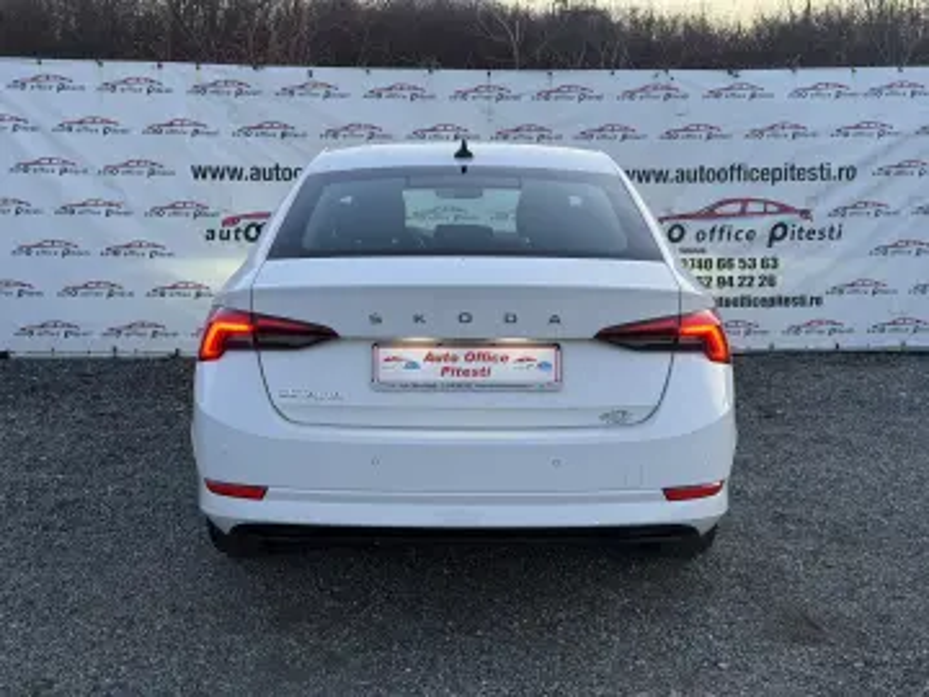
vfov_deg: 30.3
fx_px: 1288
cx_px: 464
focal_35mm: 48
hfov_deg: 39.7
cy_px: 348
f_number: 1.78
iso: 100
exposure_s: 1/65
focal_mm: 6.76
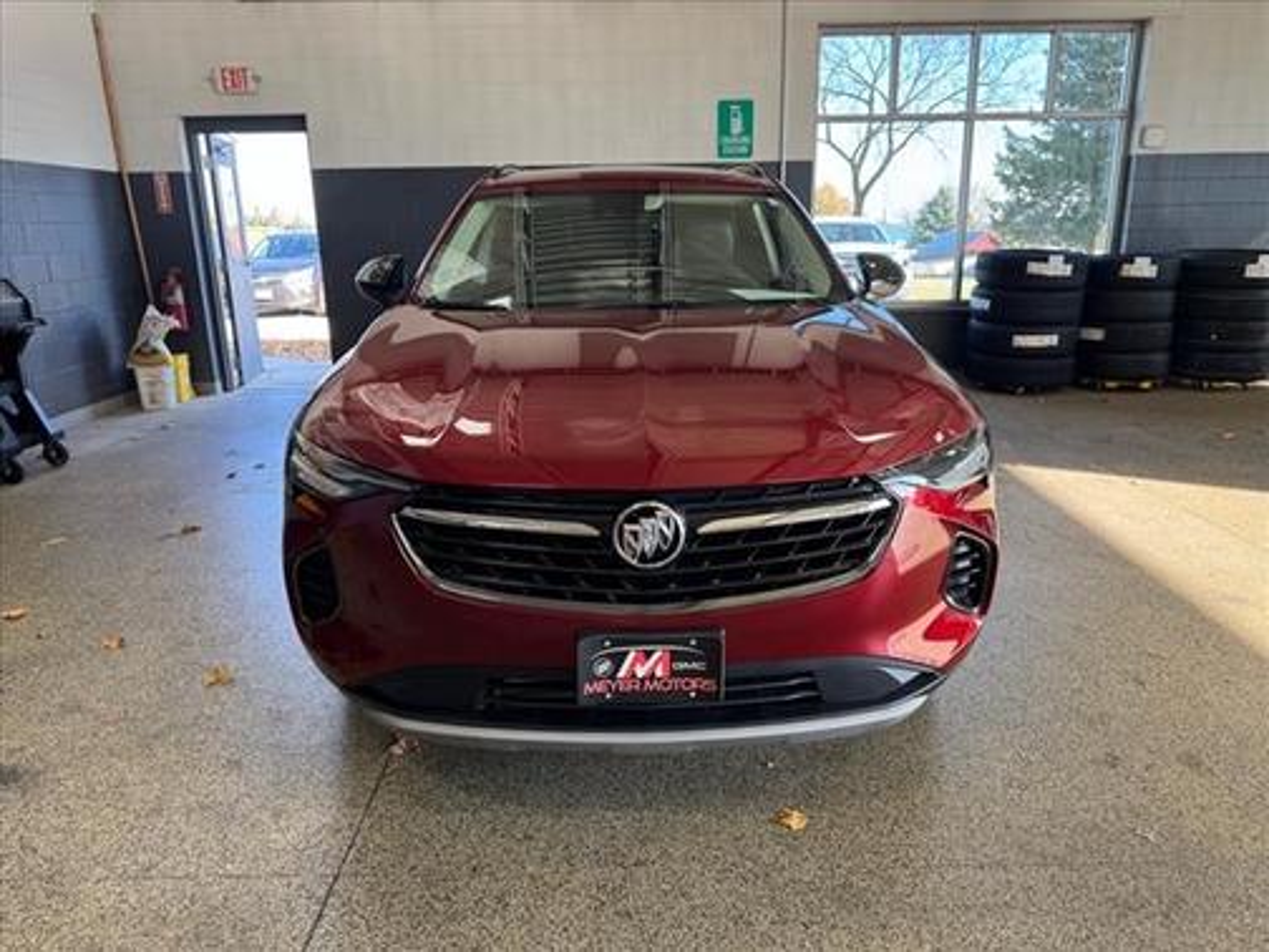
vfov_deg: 56.8
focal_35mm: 24
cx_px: 634
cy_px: 476
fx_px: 880
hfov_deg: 71.6
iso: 80
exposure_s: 1/121
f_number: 1.78
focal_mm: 6.76
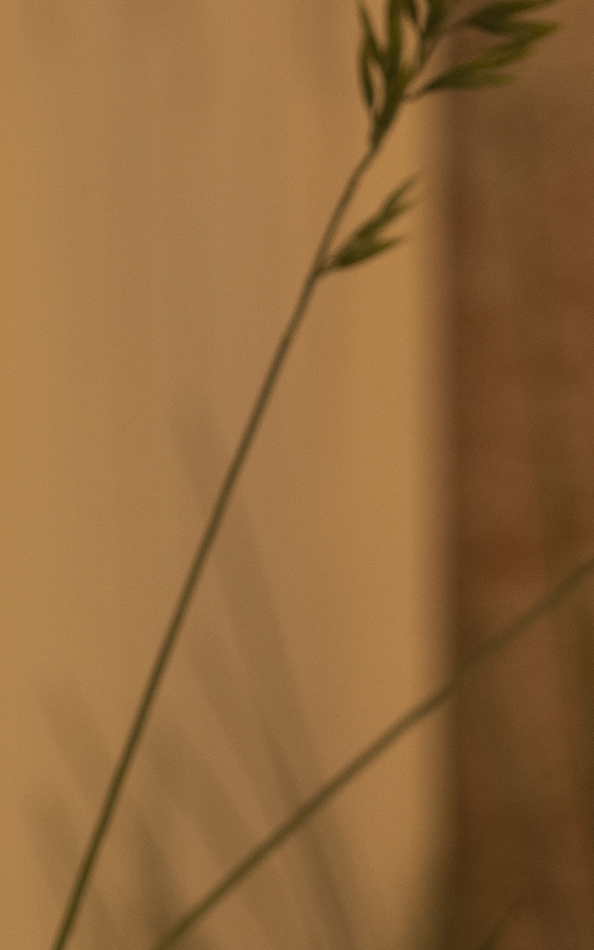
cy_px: 2272
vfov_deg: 2.4
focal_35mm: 857
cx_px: 830
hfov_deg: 1.5
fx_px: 22195
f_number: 8
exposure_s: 1
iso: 250
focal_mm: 170.5
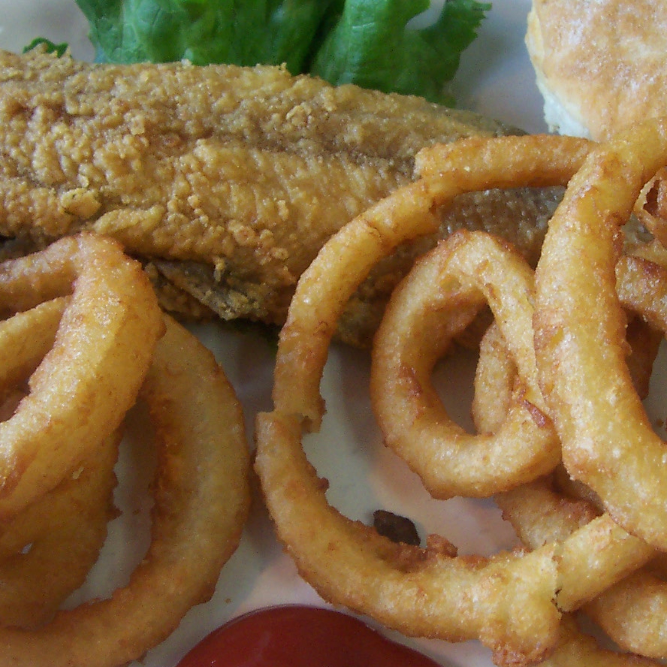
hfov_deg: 28.1
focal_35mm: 61
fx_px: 1330
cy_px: 381
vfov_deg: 28.1
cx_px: 364
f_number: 2.8
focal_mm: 5.6
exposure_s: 1/30
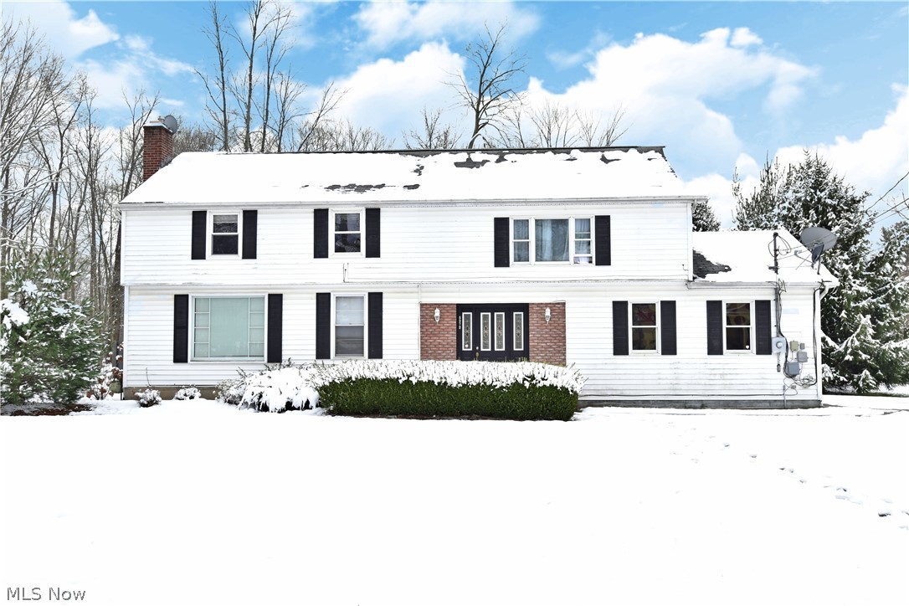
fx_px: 833
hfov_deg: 57.2
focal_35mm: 33
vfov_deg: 40.0
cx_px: 454
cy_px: 303
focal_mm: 22
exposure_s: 1/80
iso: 200
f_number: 5.6
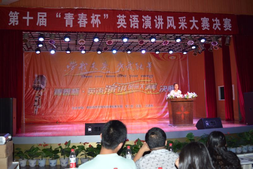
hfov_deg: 51.3
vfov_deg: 35.4
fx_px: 263
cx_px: 126
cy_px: 84
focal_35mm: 38
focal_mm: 25
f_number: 4
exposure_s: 1/80
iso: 400
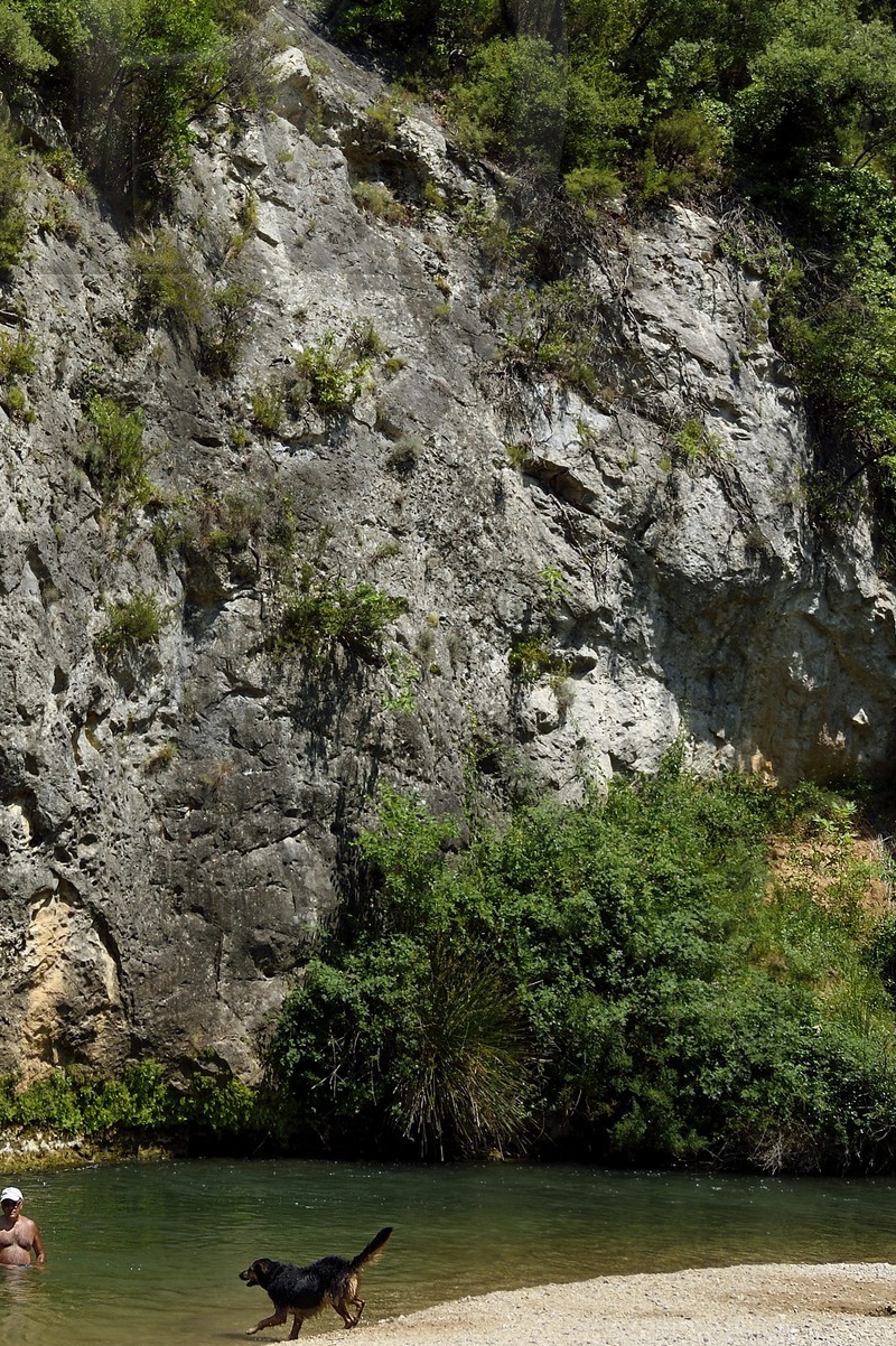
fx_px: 2616
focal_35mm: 70
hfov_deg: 19.0
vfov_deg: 27.5
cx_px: 47
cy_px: 70
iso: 200
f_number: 14
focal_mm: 35
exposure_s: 1/250
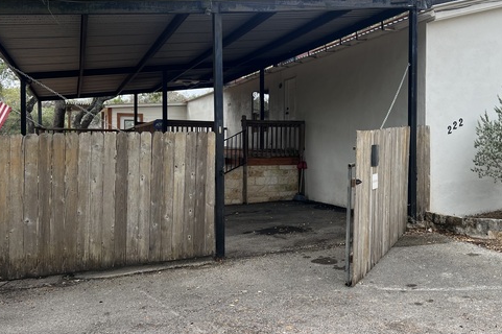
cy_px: 149
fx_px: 502
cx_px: 306
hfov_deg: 52.7
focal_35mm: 36
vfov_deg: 36.8
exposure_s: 1/1196
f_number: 1.5
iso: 50
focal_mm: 5.7
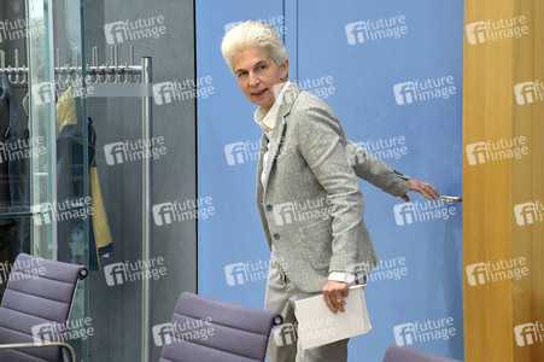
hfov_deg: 20.4
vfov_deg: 13.7
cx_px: 272
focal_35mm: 100
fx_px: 1510
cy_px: 181
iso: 5000
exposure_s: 1/400
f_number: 8
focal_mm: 100
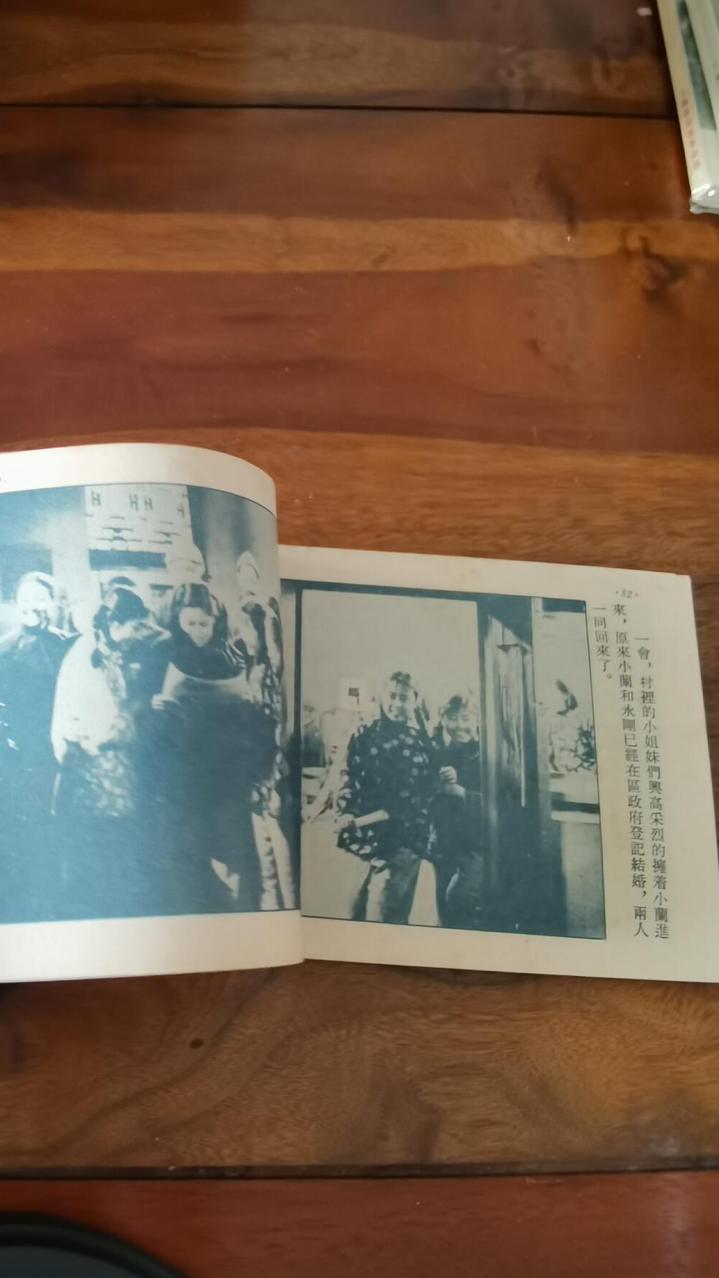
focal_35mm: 30
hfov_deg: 38.7
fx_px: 1017
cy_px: 650
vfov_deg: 64.3
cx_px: 277
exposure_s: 1/25
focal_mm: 2.26
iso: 400
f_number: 2.2
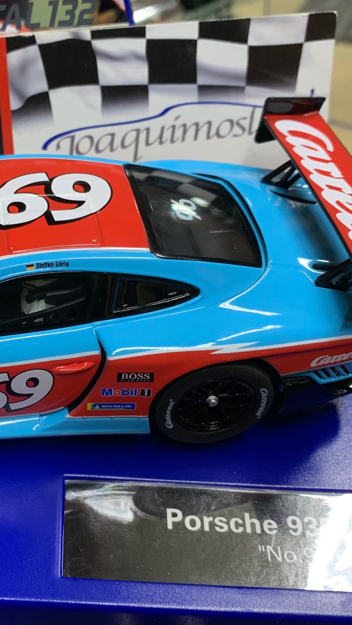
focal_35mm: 44
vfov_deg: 46.4
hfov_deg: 26.2
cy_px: 323
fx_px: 730
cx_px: 37
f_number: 1.8
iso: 100
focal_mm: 4.25
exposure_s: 1/50
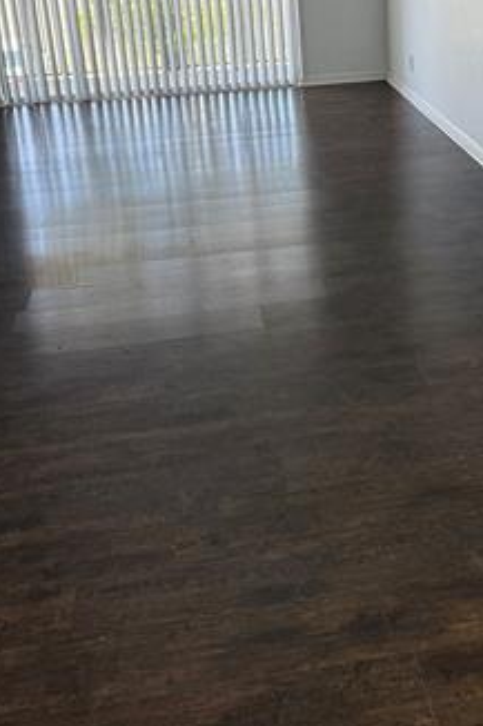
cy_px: 198
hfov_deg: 28.9
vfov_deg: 41.7
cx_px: 345
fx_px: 927
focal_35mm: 46
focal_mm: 6.76
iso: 125
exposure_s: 1/183
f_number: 1.78
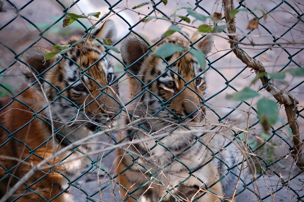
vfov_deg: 10.1
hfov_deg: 15.2
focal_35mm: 135
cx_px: 152
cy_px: 101
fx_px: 1139
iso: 800
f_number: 4.8
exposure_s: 1/40
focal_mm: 90
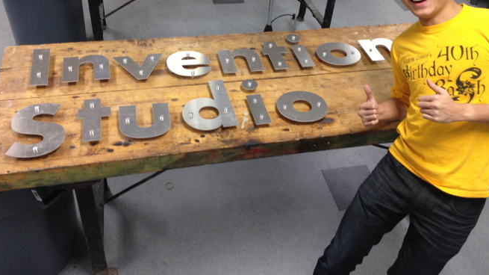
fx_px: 506
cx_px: 246
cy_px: 92
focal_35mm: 39
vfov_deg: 30.2
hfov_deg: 51.6
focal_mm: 4.28
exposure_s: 1/20
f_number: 2.4
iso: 100
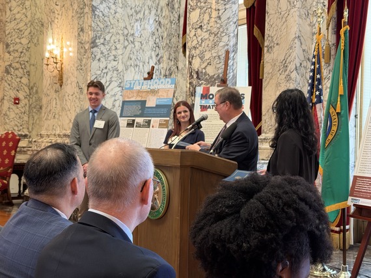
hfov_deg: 39.7
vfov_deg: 30.2
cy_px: 139
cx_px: 186
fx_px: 514
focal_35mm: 48
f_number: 1.78
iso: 250
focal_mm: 6.76
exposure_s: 1/40
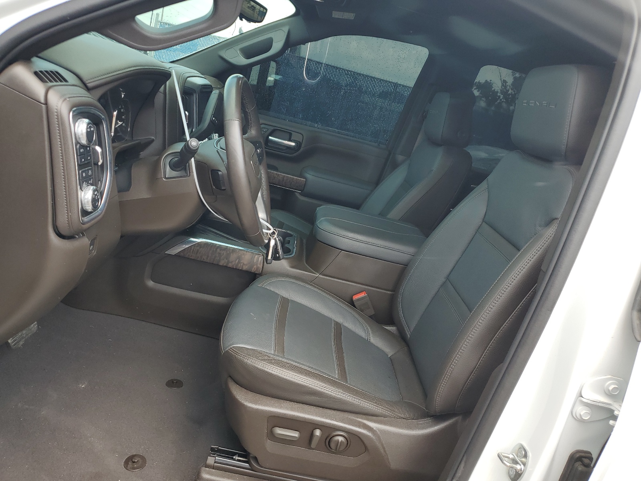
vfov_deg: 53.1
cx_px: 320
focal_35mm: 26
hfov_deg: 67.3
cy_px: 240
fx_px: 481
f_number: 1.5
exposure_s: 1/345
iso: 50
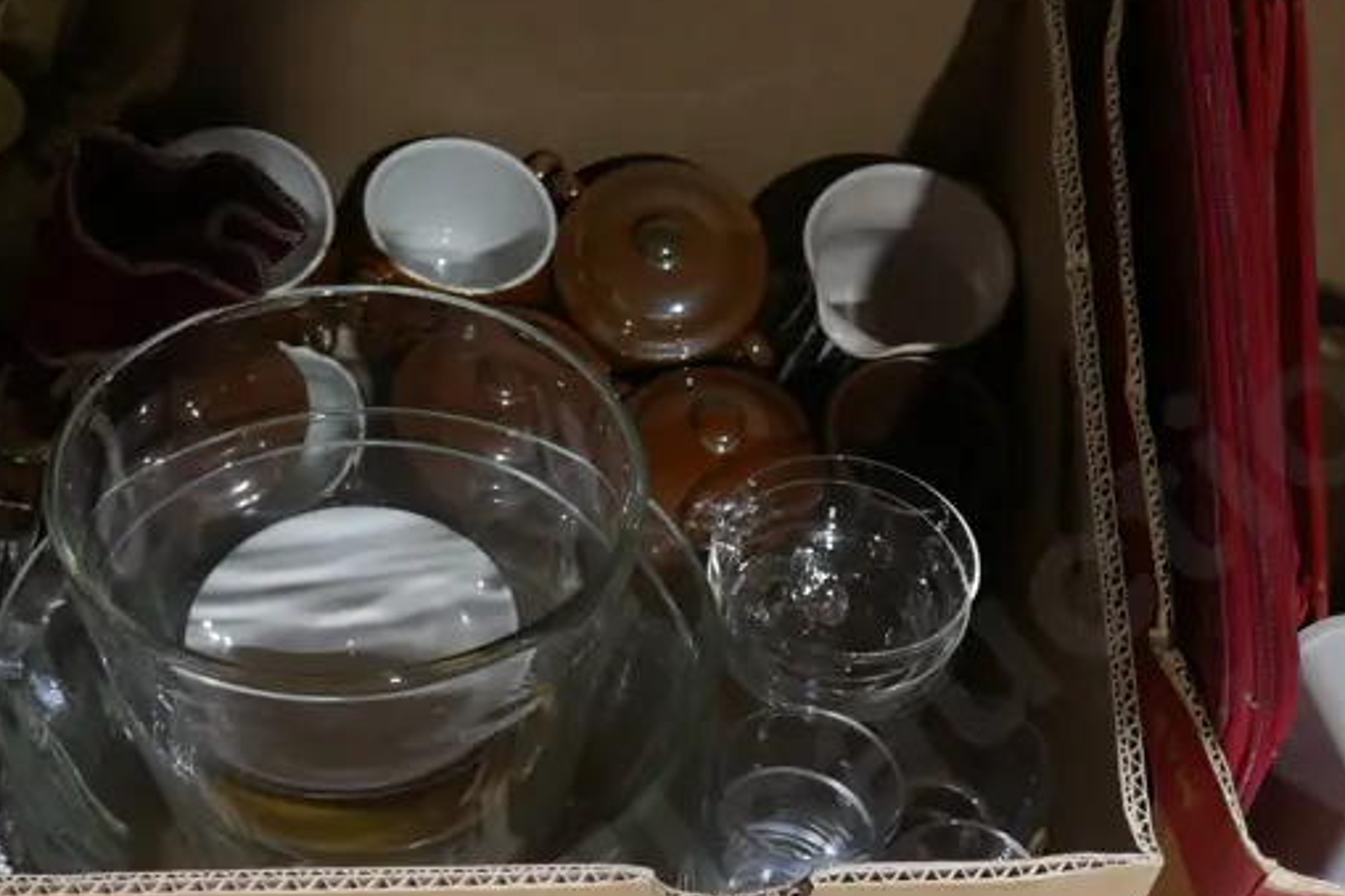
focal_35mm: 67
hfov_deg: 29.6
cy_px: 659
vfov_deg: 20.2
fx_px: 2502
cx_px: 1001
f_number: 3.6
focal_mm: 16
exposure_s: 1/60
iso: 400
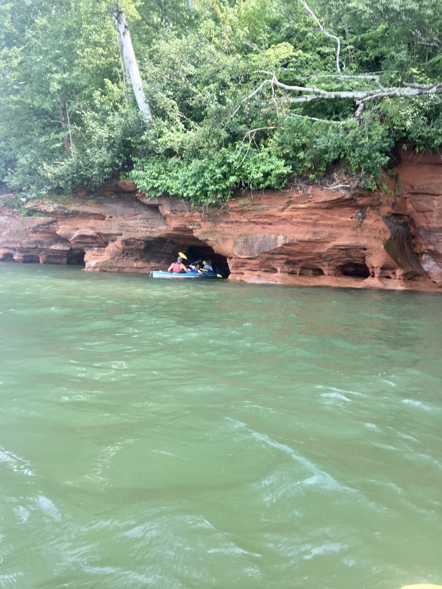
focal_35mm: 29
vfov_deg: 61.7
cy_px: 294
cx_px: 221
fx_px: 494
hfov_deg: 48.2
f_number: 2.2
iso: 25
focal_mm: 4.15
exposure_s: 1/120
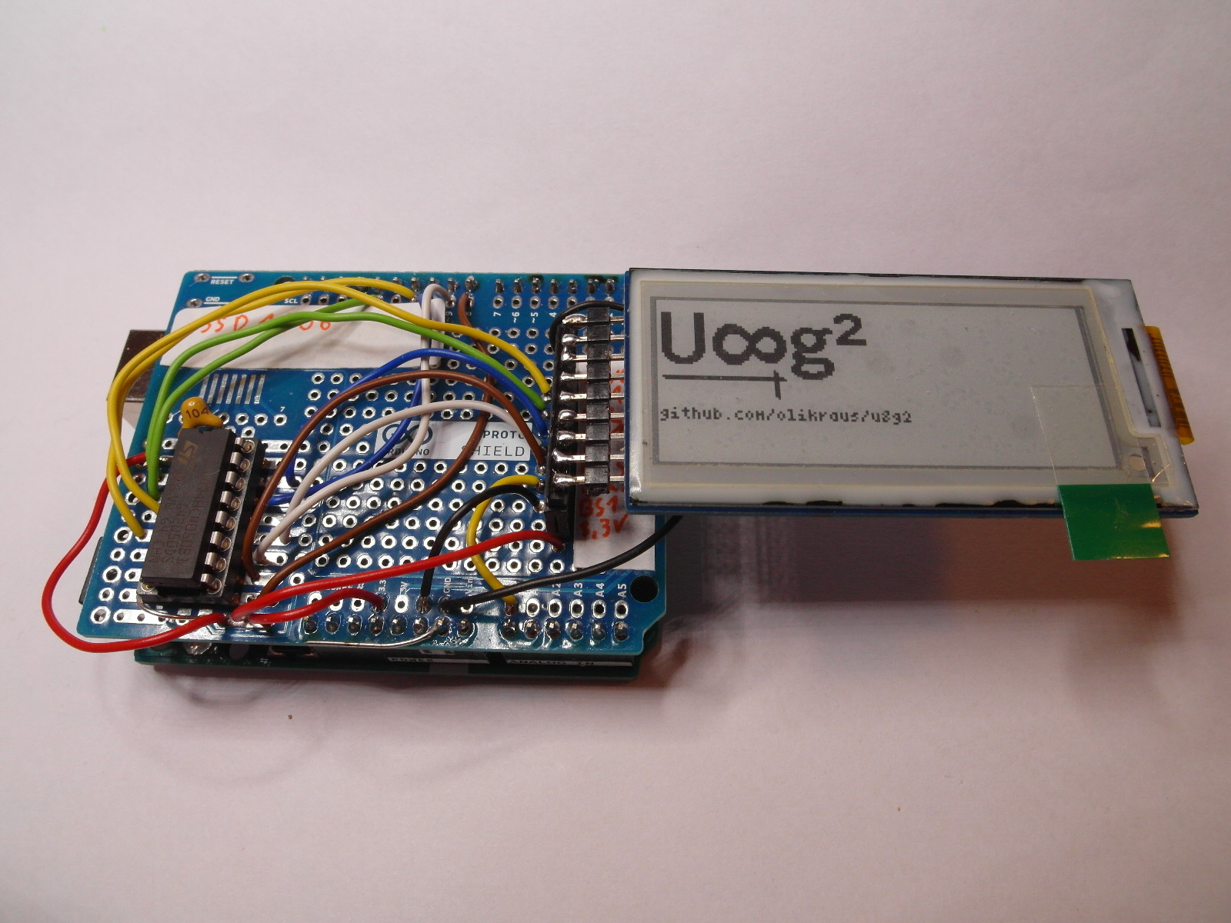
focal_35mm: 24
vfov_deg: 56.8
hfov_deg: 71.6
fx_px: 853
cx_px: 616
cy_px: 462
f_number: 5.5
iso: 200
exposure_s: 1/60
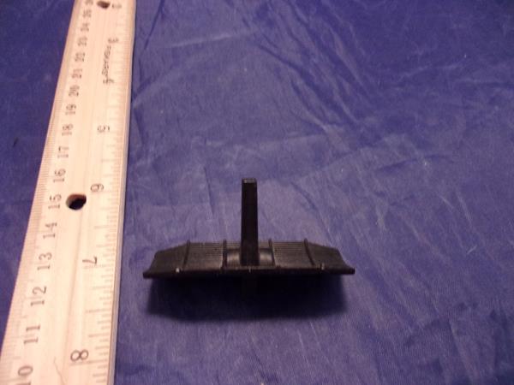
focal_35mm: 27
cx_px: 257
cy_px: 192
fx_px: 401
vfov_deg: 51.4
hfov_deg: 65.3
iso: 400
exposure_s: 1/21
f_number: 3
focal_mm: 4.9
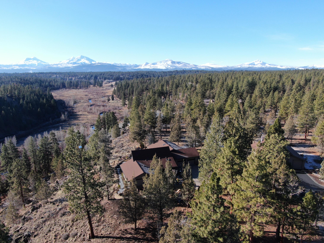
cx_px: 162
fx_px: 225
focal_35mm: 24
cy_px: 122
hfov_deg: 71.6
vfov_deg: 56.8
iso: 100
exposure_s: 1/640
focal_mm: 4.39
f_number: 2.8
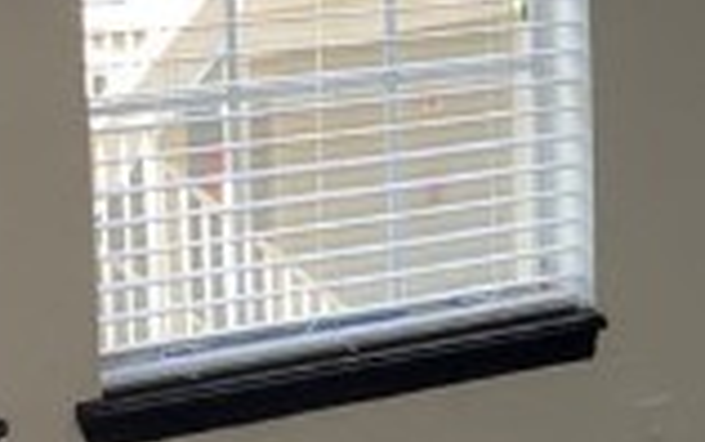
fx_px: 3442
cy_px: 272
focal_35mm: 179
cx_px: 1017
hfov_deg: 11.3
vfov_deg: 7.3
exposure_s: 1/120
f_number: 1.8
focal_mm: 4.25
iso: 80
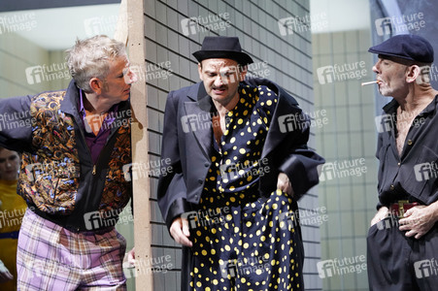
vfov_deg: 6.9
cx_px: 219
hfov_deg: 10.3
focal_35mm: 200
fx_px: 2431
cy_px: 146
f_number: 6.3
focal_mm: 200
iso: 3200
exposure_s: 1/80
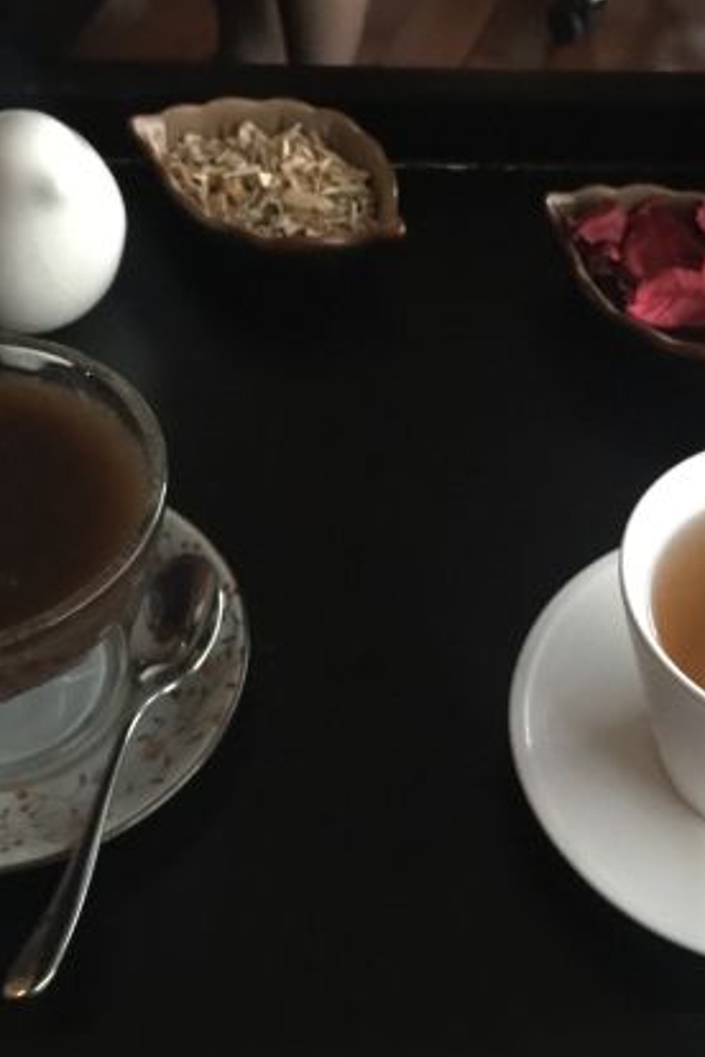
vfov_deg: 38.9
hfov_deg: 26.3
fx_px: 1498
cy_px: 499
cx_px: 483
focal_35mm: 51
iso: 125
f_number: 2.2
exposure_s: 1/4
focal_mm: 4.15
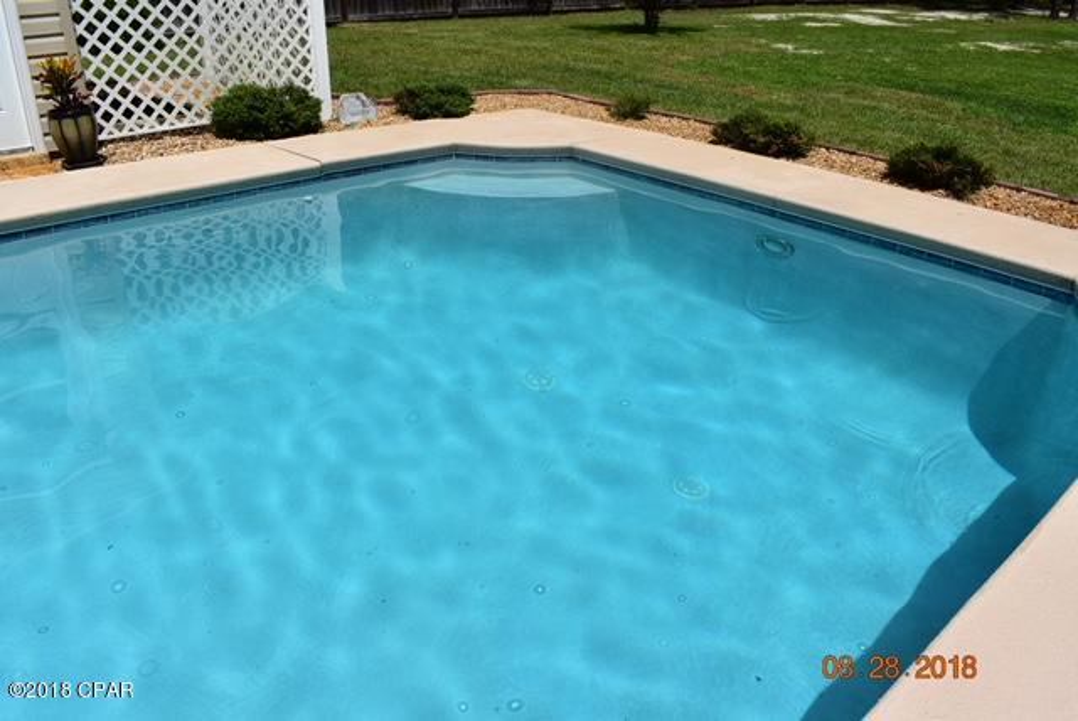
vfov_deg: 48.0
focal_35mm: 27
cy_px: 360
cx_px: 539
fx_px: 809
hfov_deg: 67.3
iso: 200
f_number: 11
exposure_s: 1/640
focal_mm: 18
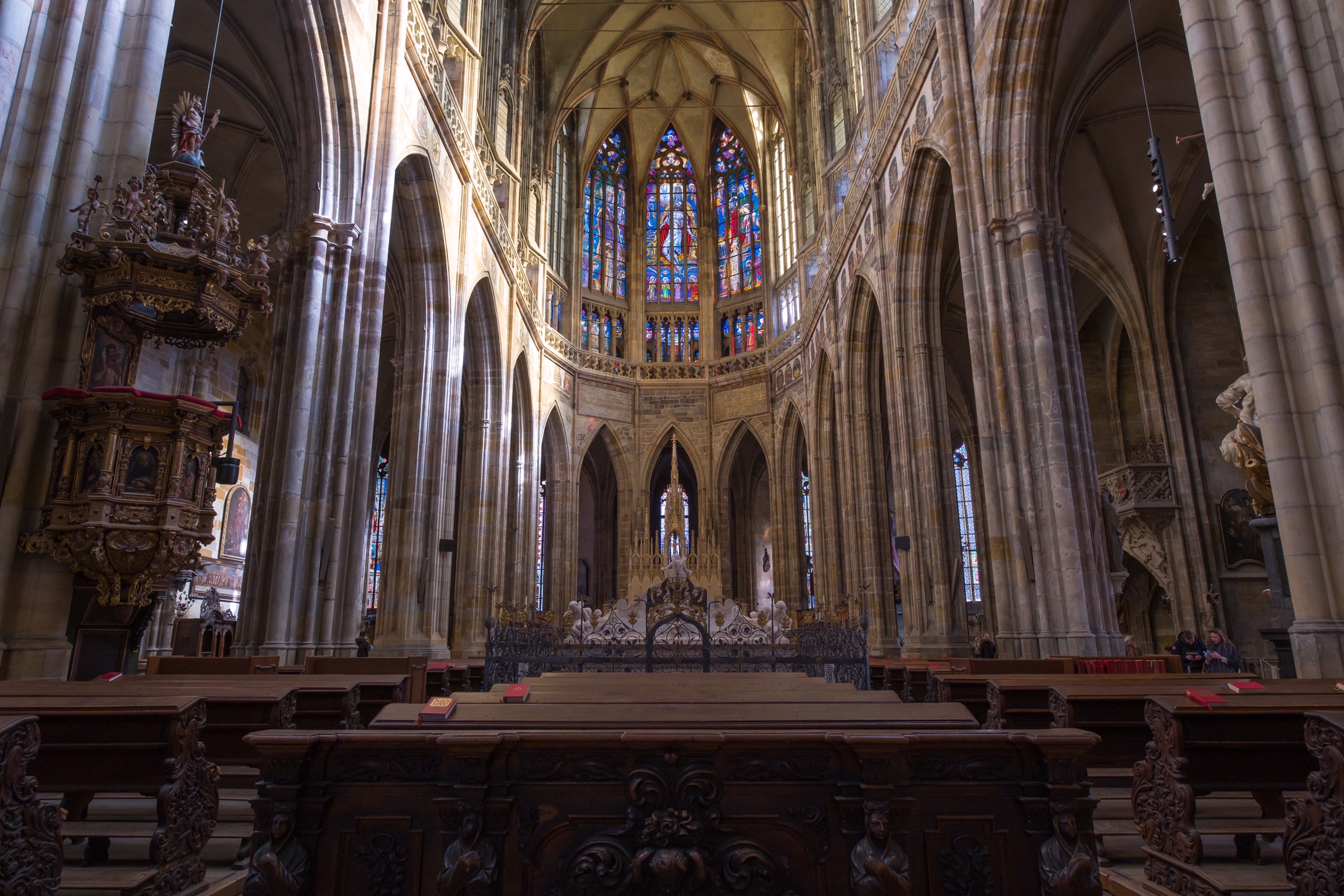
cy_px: 448
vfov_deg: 59.5
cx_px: 672
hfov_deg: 81.2
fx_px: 784
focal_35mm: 21
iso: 640
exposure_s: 1/60
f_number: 5.6
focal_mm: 13.8
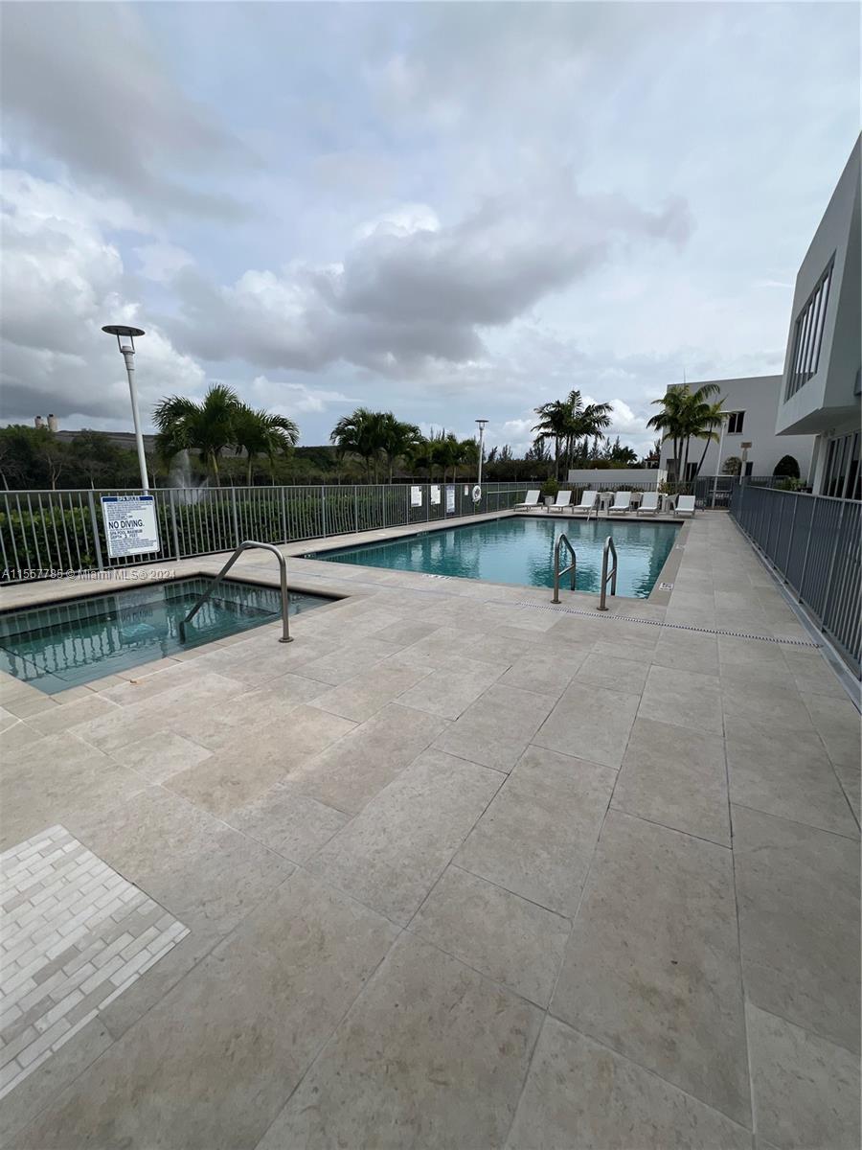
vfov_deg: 106.2
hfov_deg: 89.9
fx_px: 432
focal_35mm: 13
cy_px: 575
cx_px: 431
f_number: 1.8
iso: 32
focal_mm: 1.57
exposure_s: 1/2660
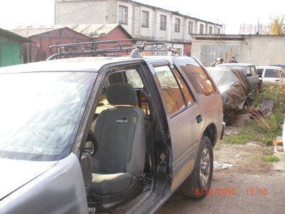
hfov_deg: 49.0
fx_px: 313
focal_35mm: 38
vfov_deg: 37.7
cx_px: 142
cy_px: 107
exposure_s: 1/80
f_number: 3.1
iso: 64
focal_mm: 6.3
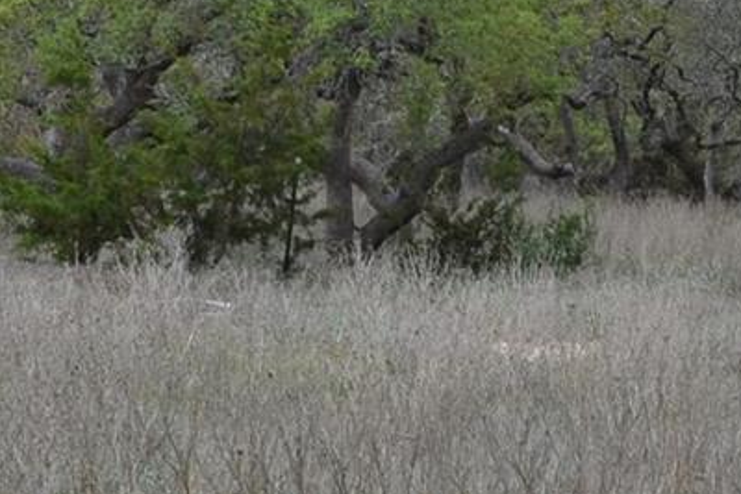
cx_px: 352
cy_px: 66
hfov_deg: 9.6
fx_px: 4427
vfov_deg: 6.4
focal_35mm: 215
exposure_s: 1/200
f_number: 7.1
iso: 100
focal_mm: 28
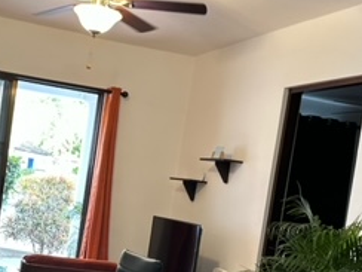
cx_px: 61
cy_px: 216
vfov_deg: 23.0
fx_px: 659
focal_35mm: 63
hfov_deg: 29.8
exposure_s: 1/60
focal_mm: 6.86
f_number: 1.78
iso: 125
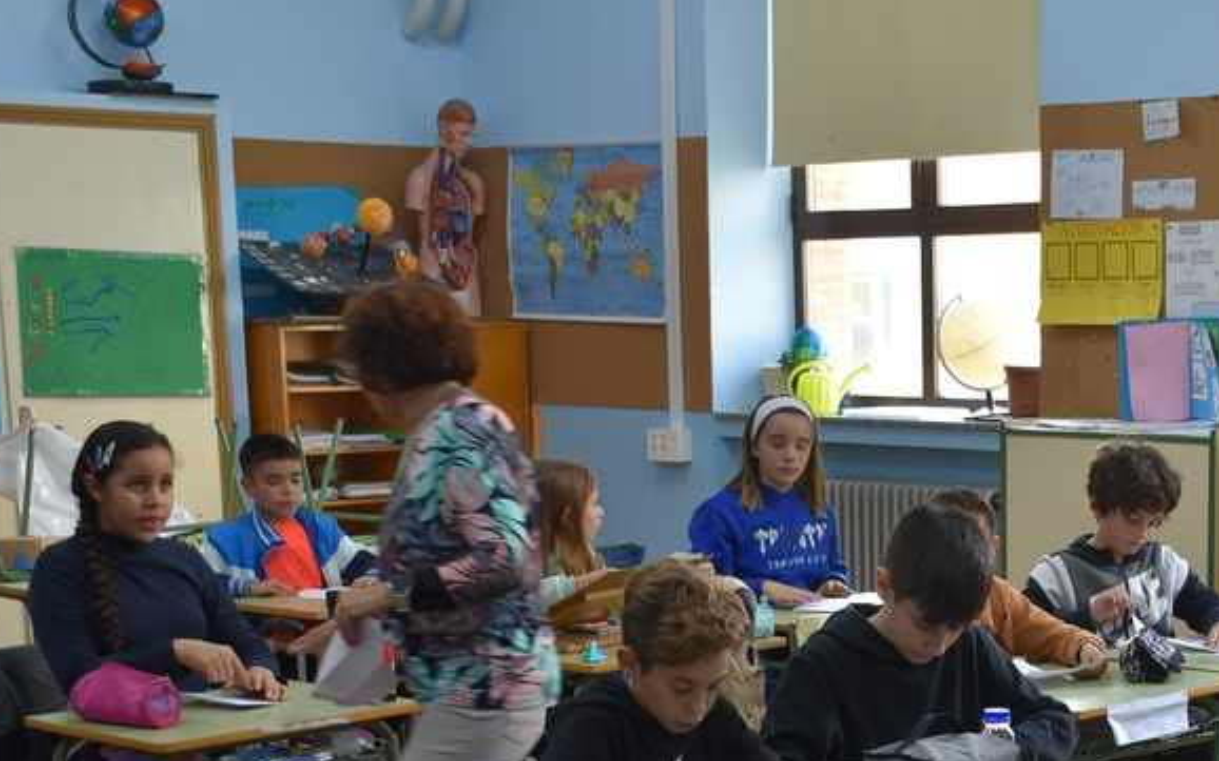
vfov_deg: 17.3
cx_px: 1029
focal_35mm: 73
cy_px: 807
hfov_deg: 27.5
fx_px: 2427
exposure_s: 1/60
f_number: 4
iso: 500
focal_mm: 23
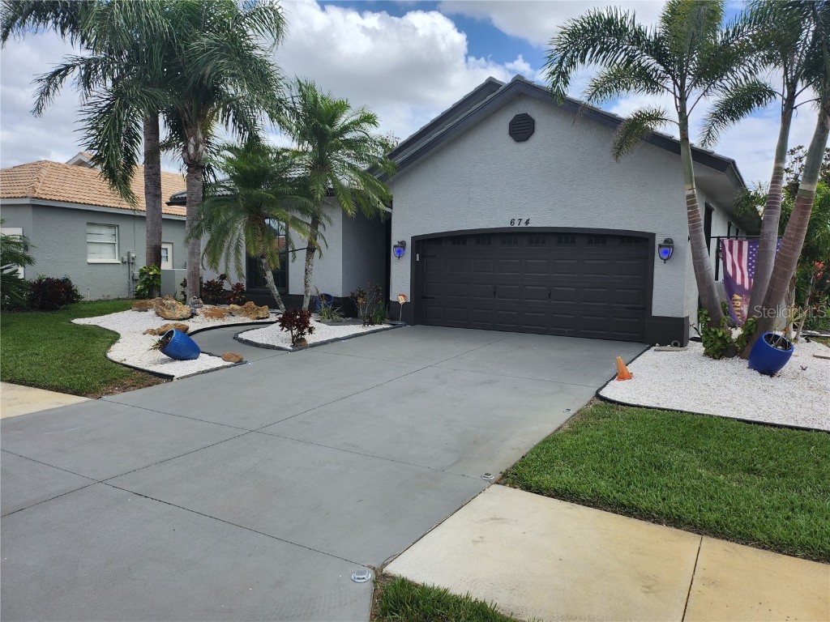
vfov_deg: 56.8
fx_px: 575
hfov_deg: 71.6
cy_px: 311
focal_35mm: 24
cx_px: 415
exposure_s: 1/3264
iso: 50
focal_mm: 5
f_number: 1.8
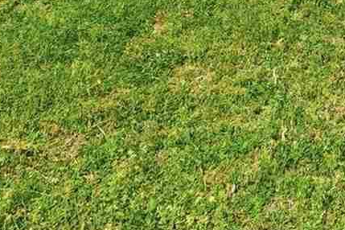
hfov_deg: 16.9
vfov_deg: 10.5
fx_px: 1006
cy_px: -388
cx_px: 577
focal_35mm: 105
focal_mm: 10
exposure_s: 1/2000
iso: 320
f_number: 9
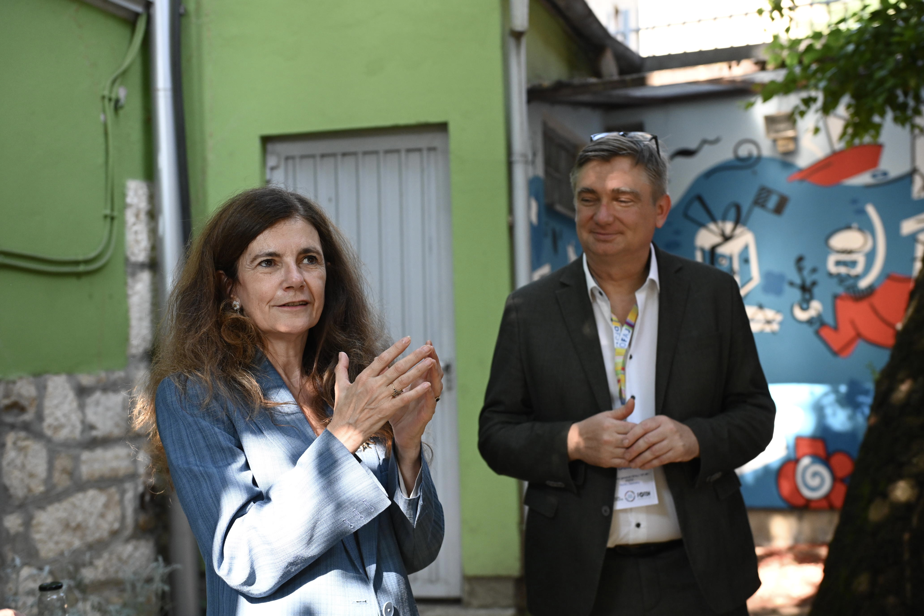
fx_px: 1232
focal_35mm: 48
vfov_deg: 28.1
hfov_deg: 41.1
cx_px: 462
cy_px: 308
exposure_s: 1/640
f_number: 4
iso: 1600
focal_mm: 48
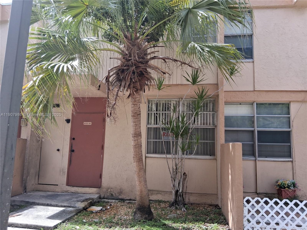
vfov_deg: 53.1
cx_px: 154
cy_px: 115
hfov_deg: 67.3
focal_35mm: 26
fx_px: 231
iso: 25
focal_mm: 3.98
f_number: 1.8
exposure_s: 1/154
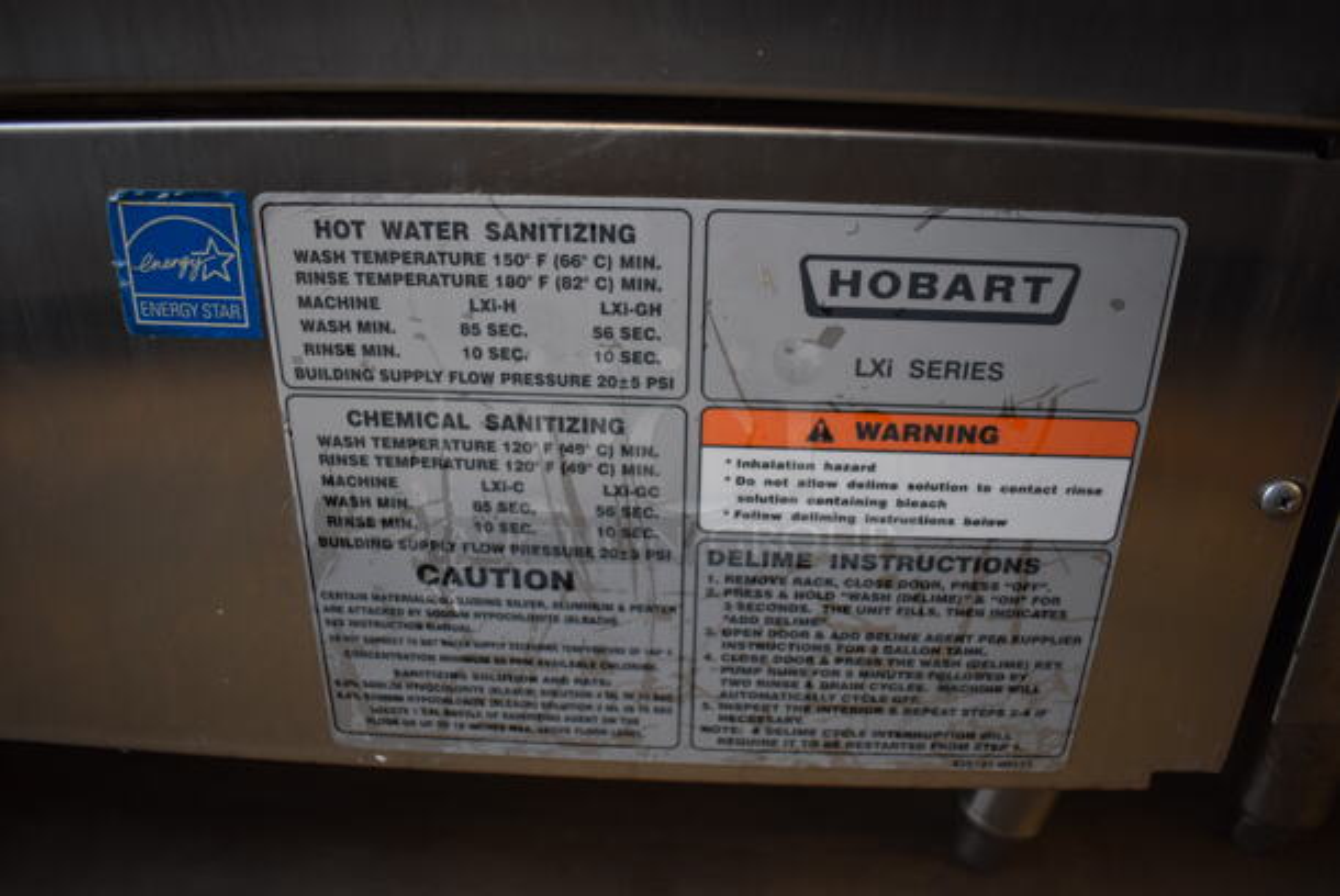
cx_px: 670
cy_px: 448
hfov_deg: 67.3
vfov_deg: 48.0
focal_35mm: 27
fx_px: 1006
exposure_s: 1/60
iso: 800
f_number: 4
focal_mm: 18
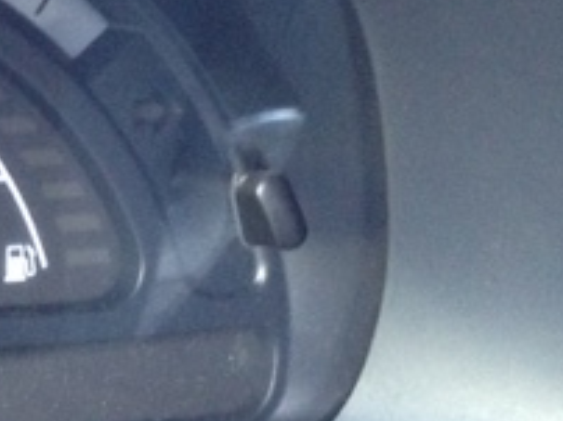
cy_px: 268
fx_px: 1803
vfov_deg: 13.3
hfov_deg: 16.3
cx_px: -265
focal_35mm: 111
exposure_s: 1/20
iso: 250
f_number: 2.4
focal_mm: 4.28
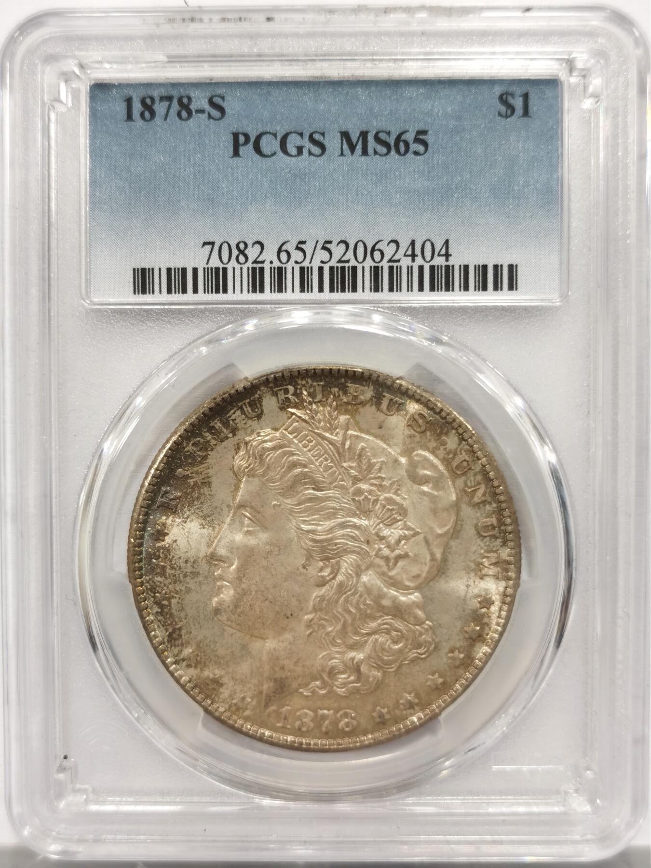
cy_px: 434
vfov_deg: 35.5
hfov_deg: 27.0
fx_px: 1354
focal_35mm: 54
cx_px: 326
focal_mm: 5.56
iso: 125
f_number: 16
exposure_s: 1/100
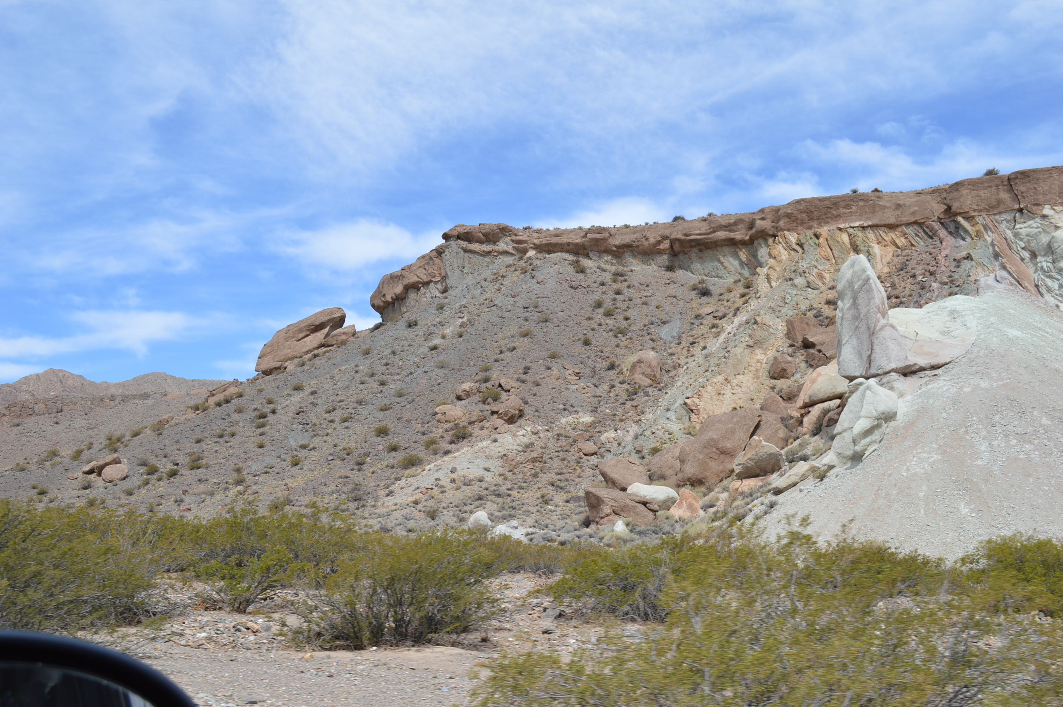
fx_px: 1062
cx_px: 532
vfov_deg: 36.8
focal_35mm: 36
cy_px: 354
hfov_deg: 53.2
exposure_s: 1/250
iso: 100
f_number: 8
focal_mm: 24
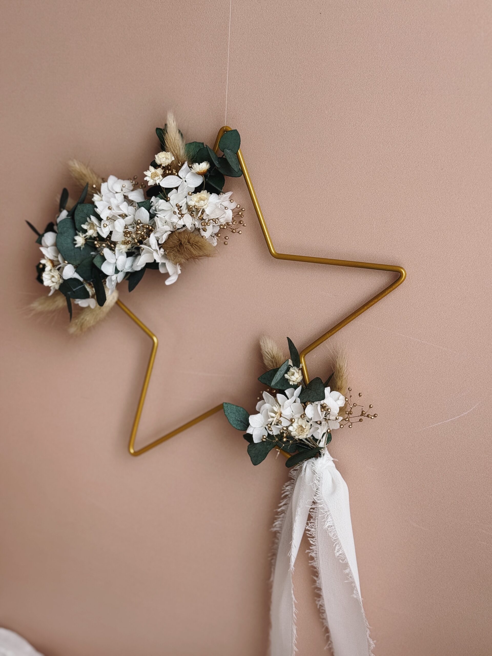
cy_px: 328
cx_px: 246
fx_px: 910
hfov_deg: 30.3
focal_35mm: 48
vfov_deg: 39.7
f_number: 1.78
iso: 64
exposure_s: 1/305
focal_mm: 6.76
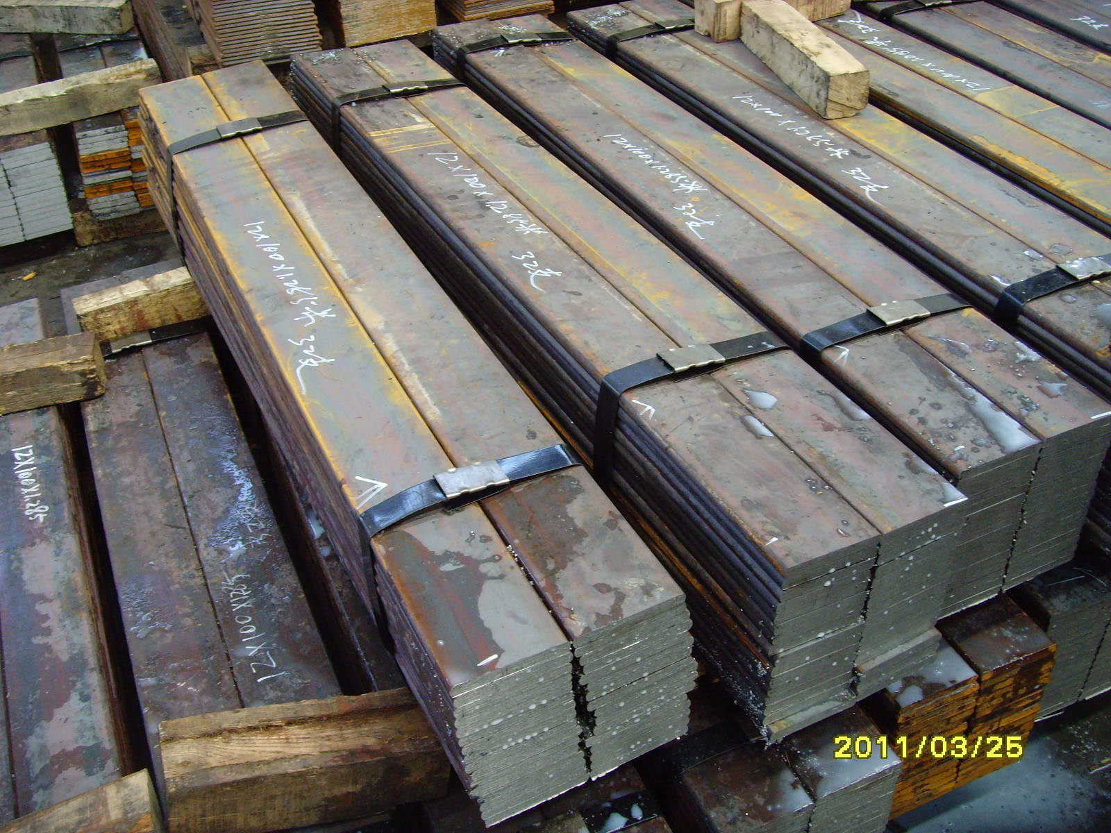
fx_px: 1252
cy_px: 416
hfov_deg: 47.9
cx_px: 556
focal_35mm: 39
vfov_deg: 36.8
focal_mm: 6.6
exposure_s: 1/45
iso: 200
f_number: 3.5
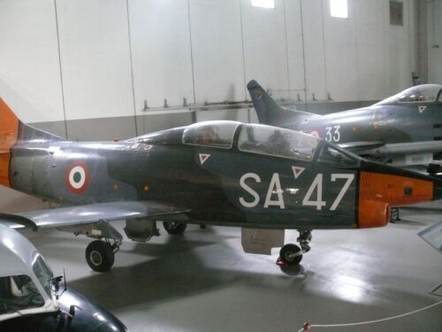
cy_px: 166
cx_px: 221
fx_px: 447
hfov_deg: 52.6
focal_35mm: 35
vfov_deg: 40.7
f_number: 2.8
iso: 800
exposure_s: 1/25
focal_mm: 7.4
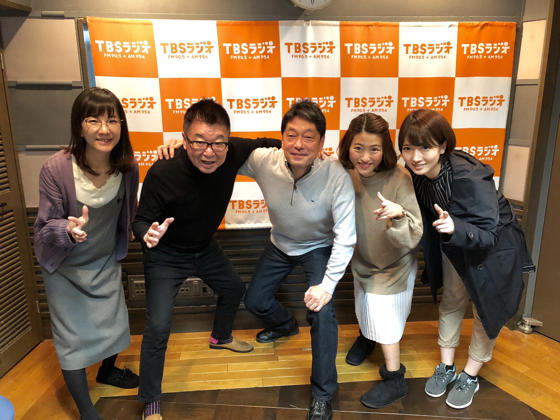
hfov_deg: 63.4
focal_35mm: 28
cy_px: 210
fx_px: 453
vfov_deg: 49.7
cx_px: 280
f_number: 1.8
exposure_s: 1/6
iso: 100
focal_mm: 3.99
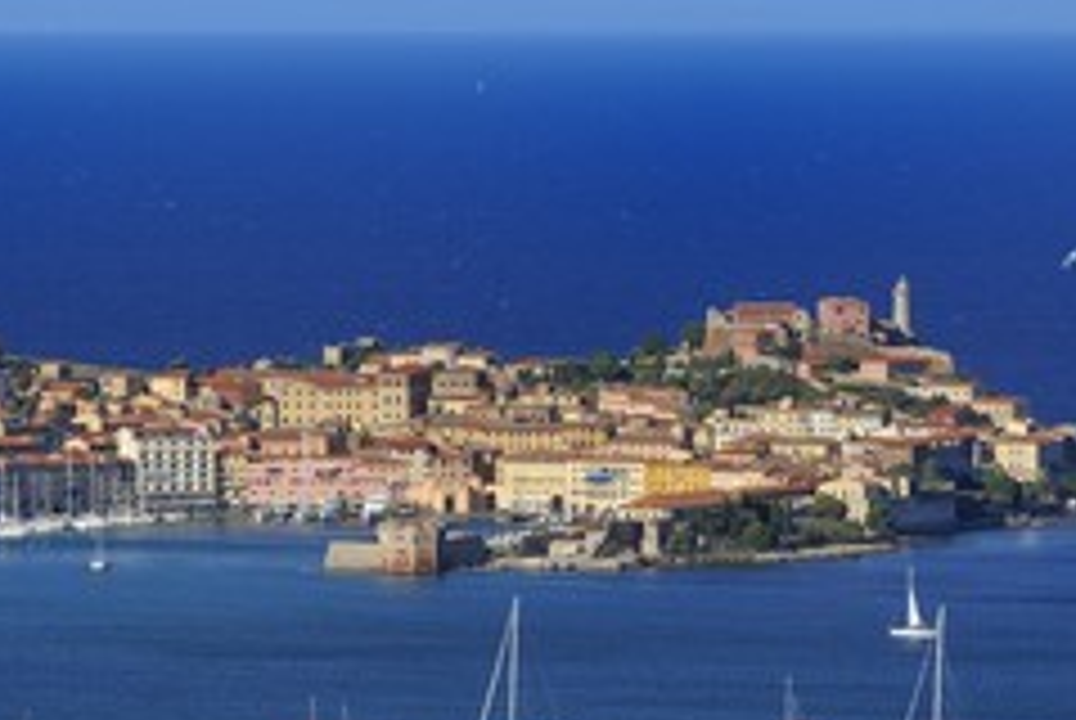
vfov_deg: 3.9
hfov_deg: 5.9
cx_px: 270
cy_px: 400
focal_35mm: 351
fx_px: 10504
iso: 200
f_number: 16
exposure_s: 1/200
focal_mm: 200
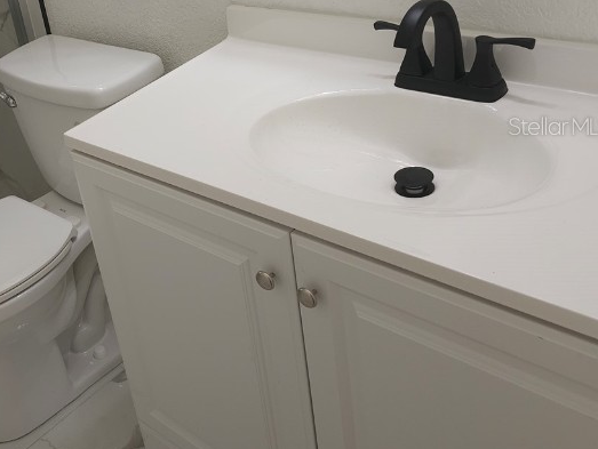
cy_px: 126
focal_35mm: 45
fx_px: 778
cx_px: 31
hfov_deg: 38.4
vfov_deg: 31.8
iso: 50
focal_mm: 6.3
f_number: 1.7
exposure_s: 1/60
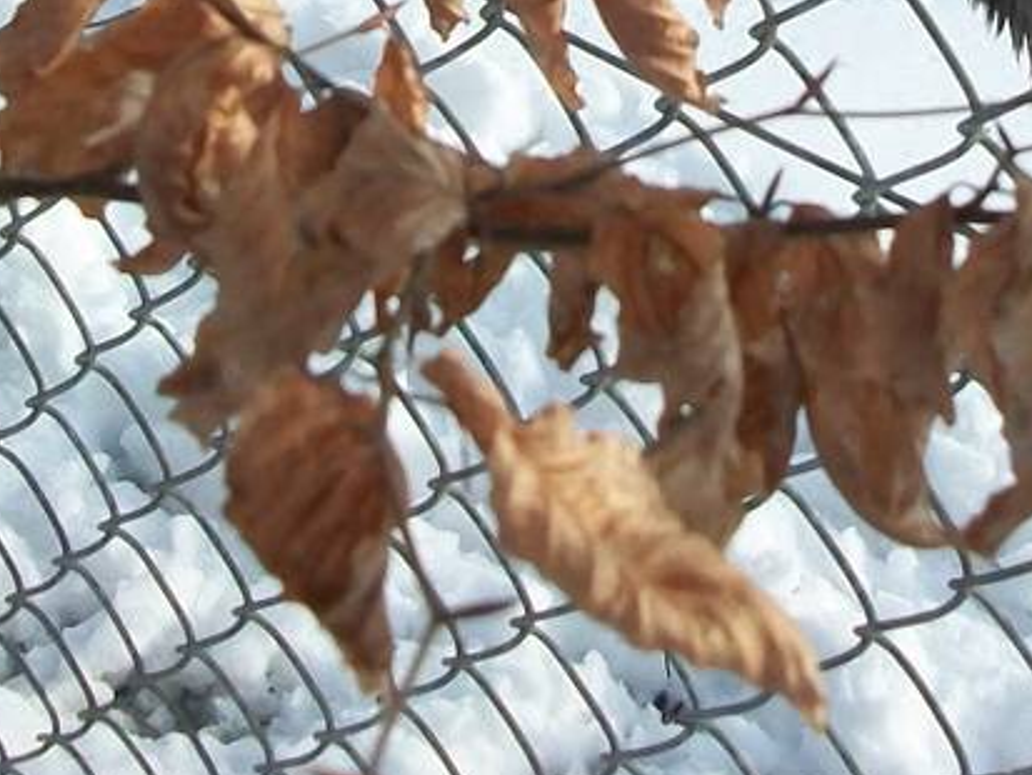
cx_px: 640
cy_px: -510
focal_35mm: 124
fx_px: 3698
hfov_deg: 15.9
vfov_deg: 11.3
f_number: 2.9
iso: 150
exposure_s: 1/500
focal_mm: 5.7
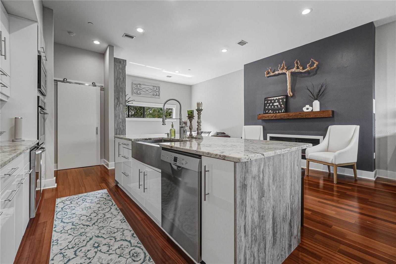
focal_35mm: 16
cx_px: 198
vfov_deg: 73.8
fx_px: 176
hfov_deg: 96.7
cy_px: 132
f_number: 6.3
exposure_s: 1/3200
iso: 1000
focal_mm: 16
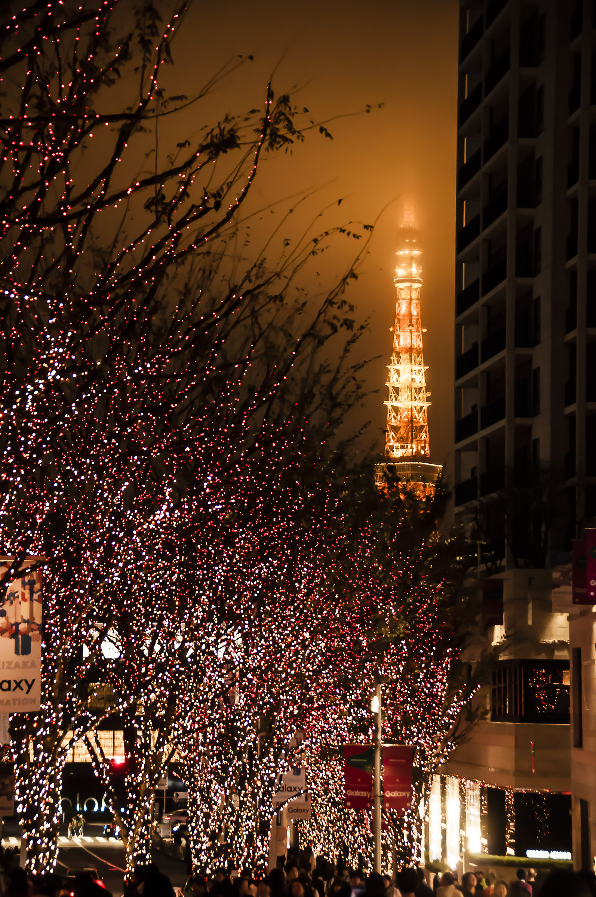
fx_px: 2614
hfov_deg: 13.0
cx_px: 298
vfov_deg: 19.5
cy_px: 448
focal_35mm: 105
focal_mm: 70
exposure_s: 1/30
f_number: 5
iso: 1000
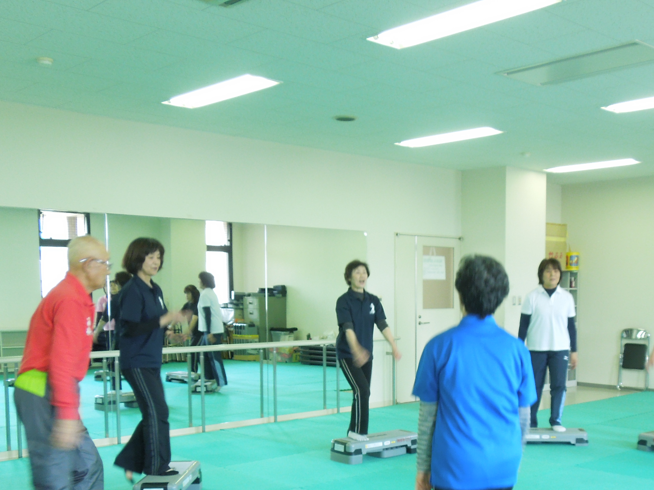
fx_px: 793
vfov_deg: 33.7
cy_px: 363
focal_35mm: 42
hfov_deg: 44.5
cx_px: 398
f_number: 3.3
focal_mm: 4.5
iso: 200
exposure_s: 1/30
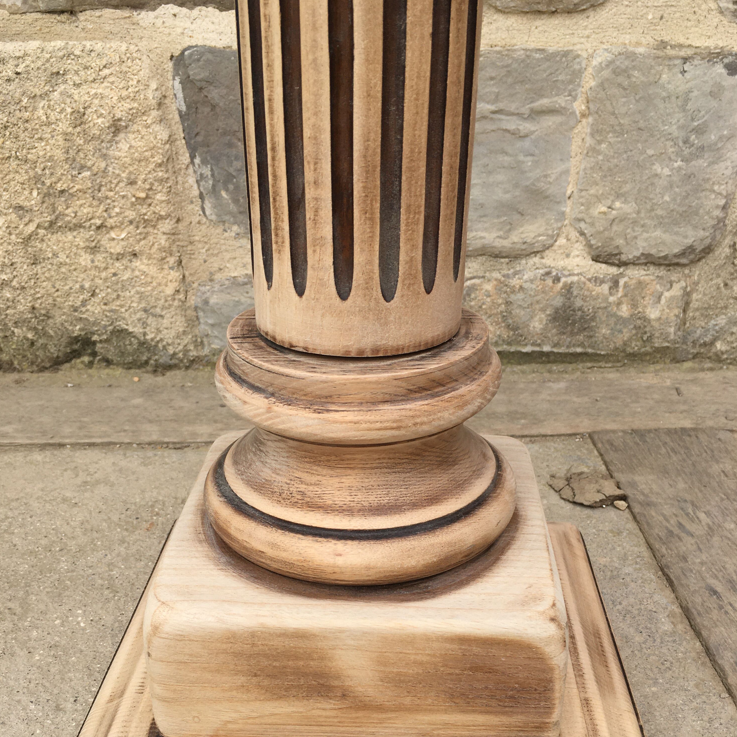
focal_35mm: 35
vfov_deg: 46.6
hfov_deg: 47.2
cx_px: 371
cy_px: 482
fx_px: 843
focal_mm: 4.15
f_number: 2.2
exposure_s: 1/615
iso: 25
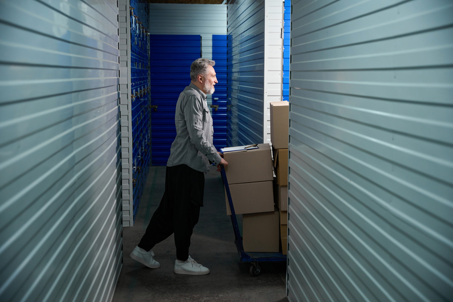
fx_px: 653
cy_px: 151
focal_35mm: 52
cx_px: 226
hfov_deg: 38.3
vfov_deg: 26.0
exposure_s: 1/250
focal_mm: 51.9
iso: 800
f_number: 2.8
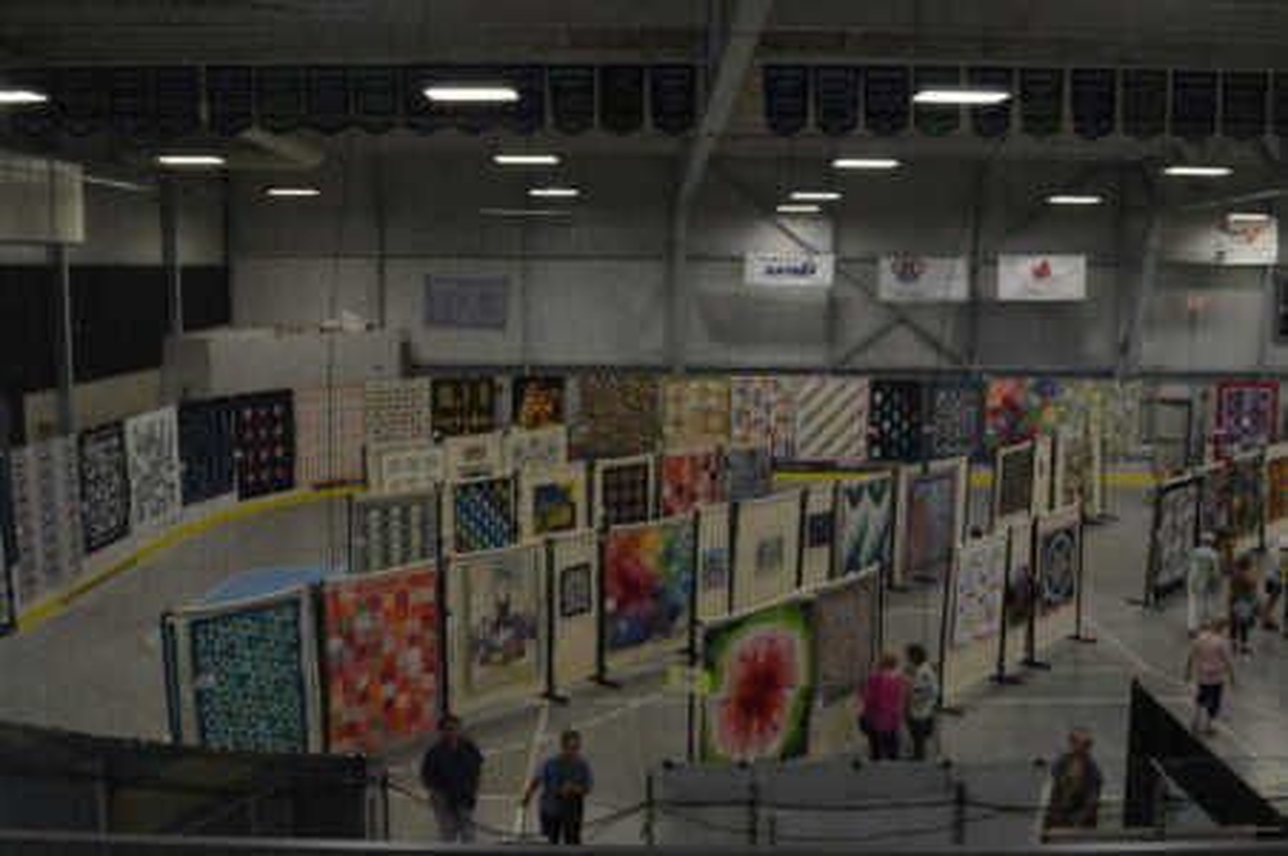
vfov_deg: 39.9
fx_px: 1180
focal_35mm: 33
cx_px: 644
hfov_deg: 57.3
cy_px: 428
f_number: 6.3
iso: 640
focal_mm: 22
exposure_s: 1/30
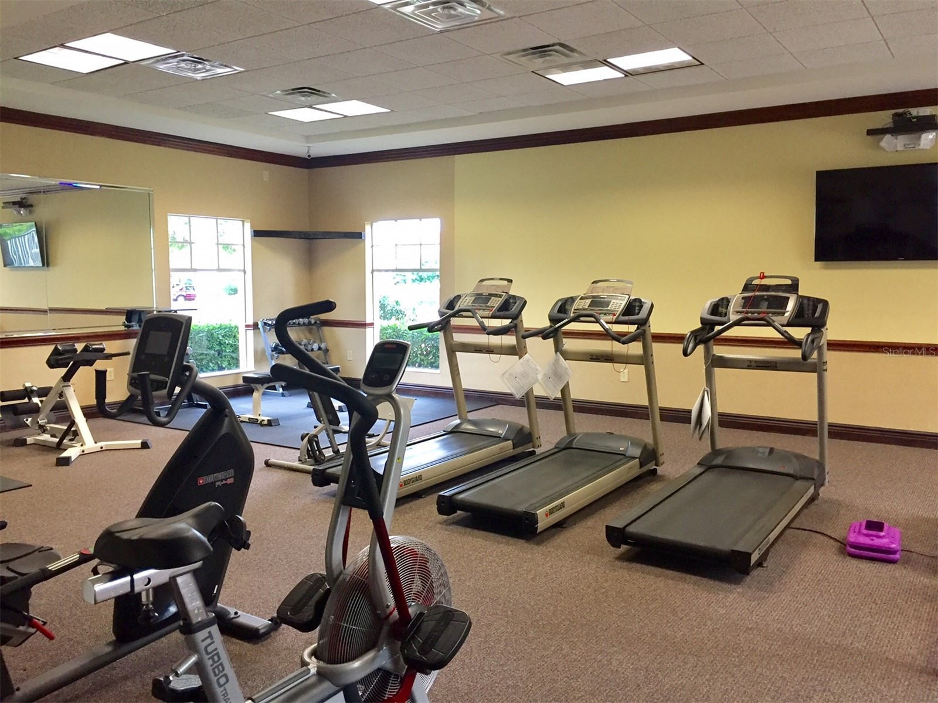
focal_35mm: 29
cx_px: 469
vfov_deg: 48.2
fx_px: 786
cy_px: 352
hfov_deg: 61.7
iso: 125
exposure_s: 1/30
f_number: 2.2
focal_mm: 4.15
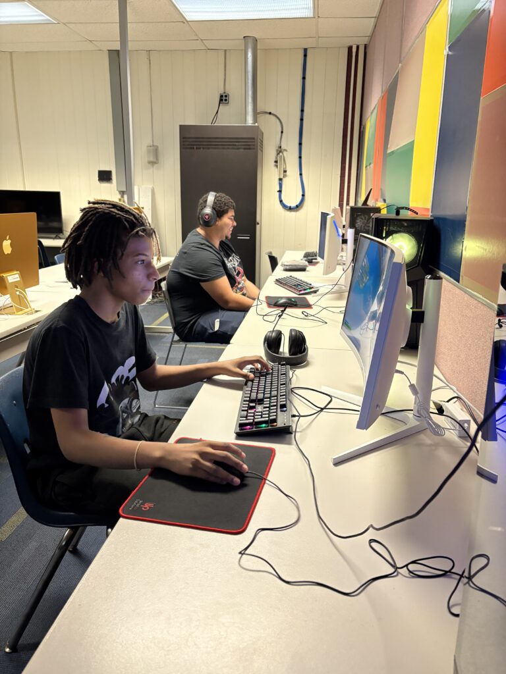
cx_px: 253
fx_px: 507
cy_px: 337
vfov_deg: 67.3
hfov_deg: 53.1
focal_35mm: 26
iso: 320
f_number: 1.6
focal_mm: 5.96
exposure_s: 1/60
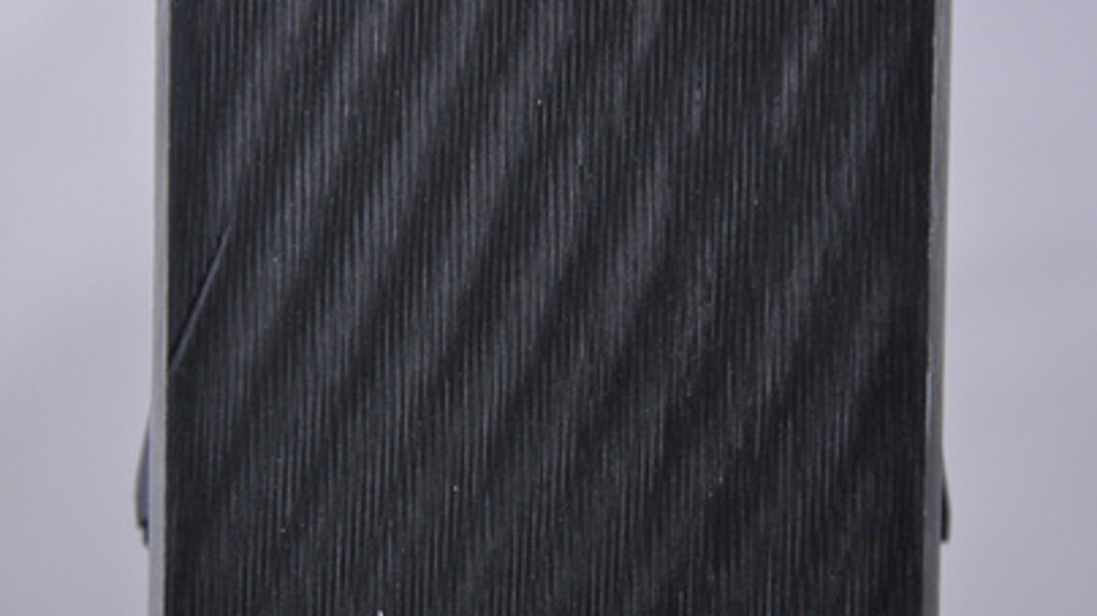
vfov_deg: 6.6
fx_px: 5339
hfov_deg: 11.7
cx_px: 535
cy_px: 387
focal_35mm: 184
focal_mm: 105
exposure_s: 1/125
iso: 3200
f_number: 8
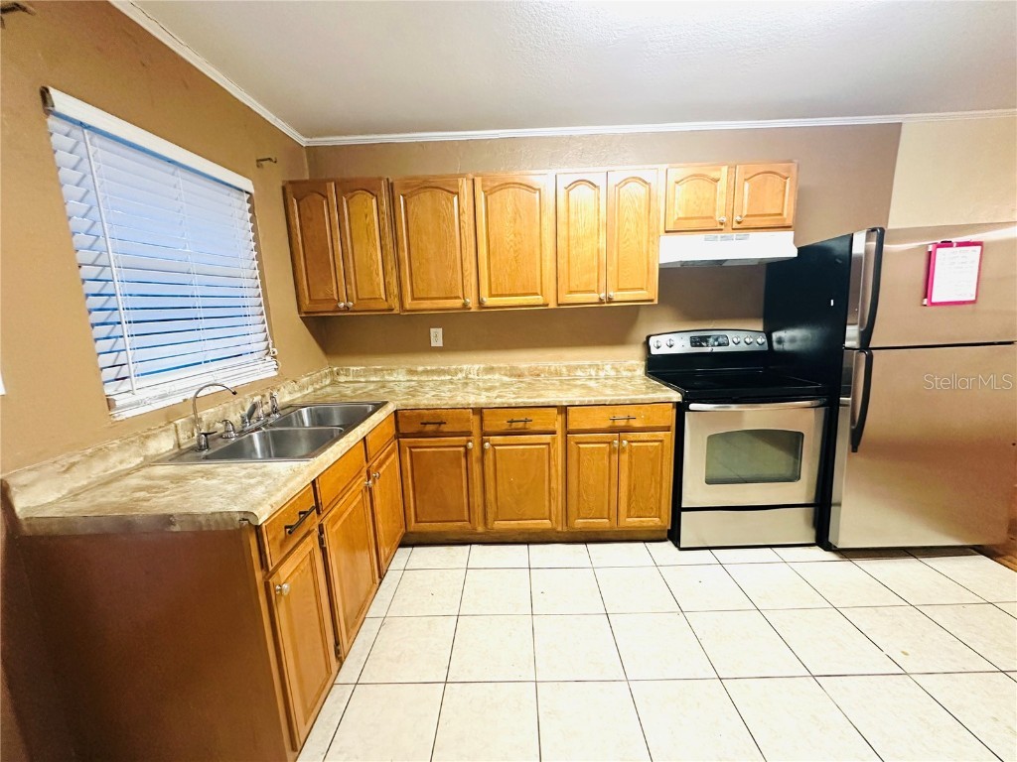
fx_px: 411
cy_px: 381
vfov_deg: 85.7
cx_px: 508
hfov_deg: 102.1
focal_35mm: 14
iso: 800
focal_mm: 2.22
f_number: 2.2
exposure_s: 1/60
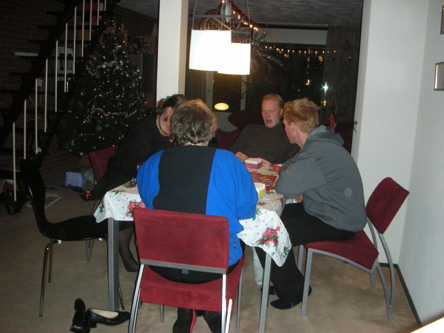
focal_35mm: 35
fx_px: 449
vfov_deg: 40.7
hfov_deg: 52.6
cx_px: 222
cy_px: 166
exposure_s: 1/60.1
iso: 200
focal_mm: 5.8
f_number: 3
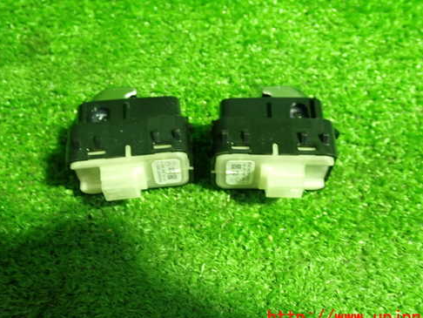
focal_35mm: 37
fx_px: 452
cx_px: 203
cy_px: 133
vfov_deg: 38.6
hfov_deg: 50.1
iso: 640
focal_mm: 5.4
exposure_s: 1/30
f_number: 2.3
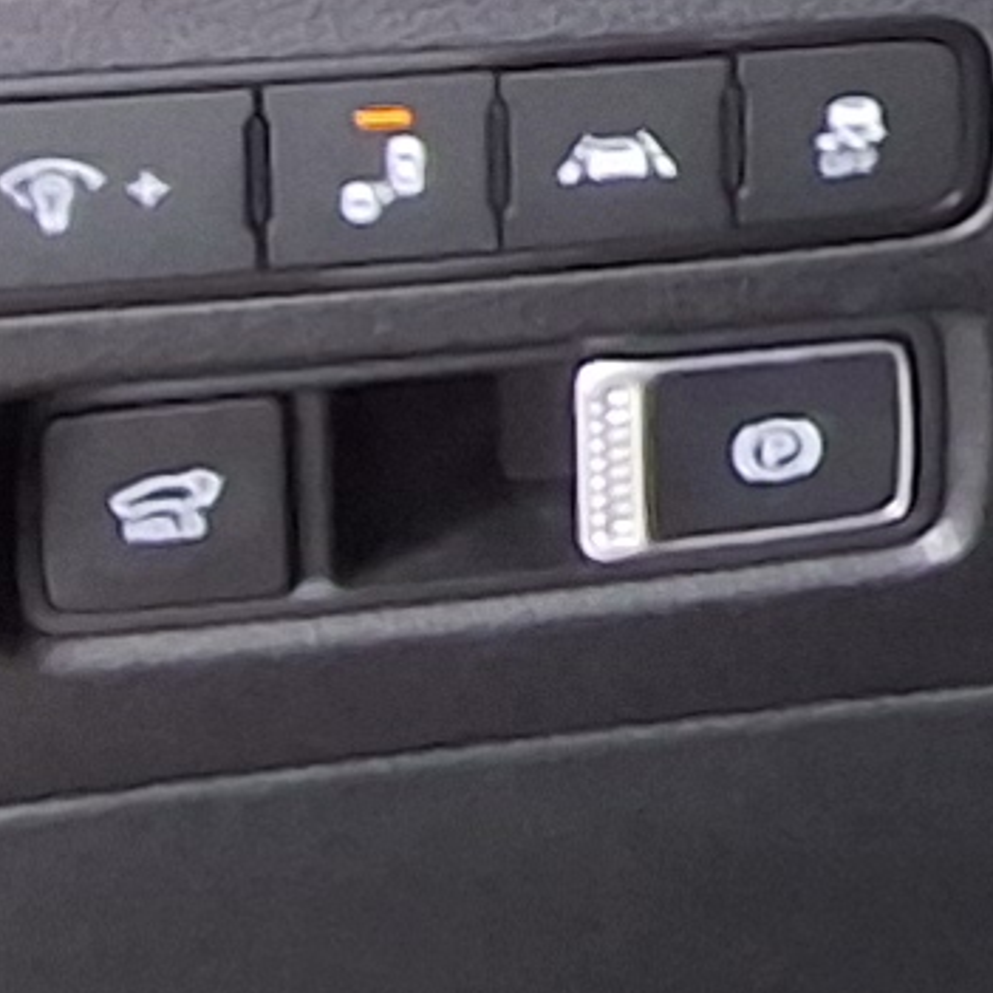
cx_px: 4043
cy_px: -1115
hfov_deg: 6.2
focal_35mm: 230
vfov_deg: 7.3
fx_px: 7465
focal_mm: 2.91
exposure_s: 1/40
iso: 50
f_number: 1.9
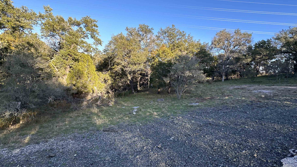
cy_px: 77
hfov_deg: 99.4
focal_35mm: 16
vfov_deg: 67.0
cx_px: 151
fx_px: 126
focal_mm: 2.22
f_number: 2.2
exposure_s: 1/424
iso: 40
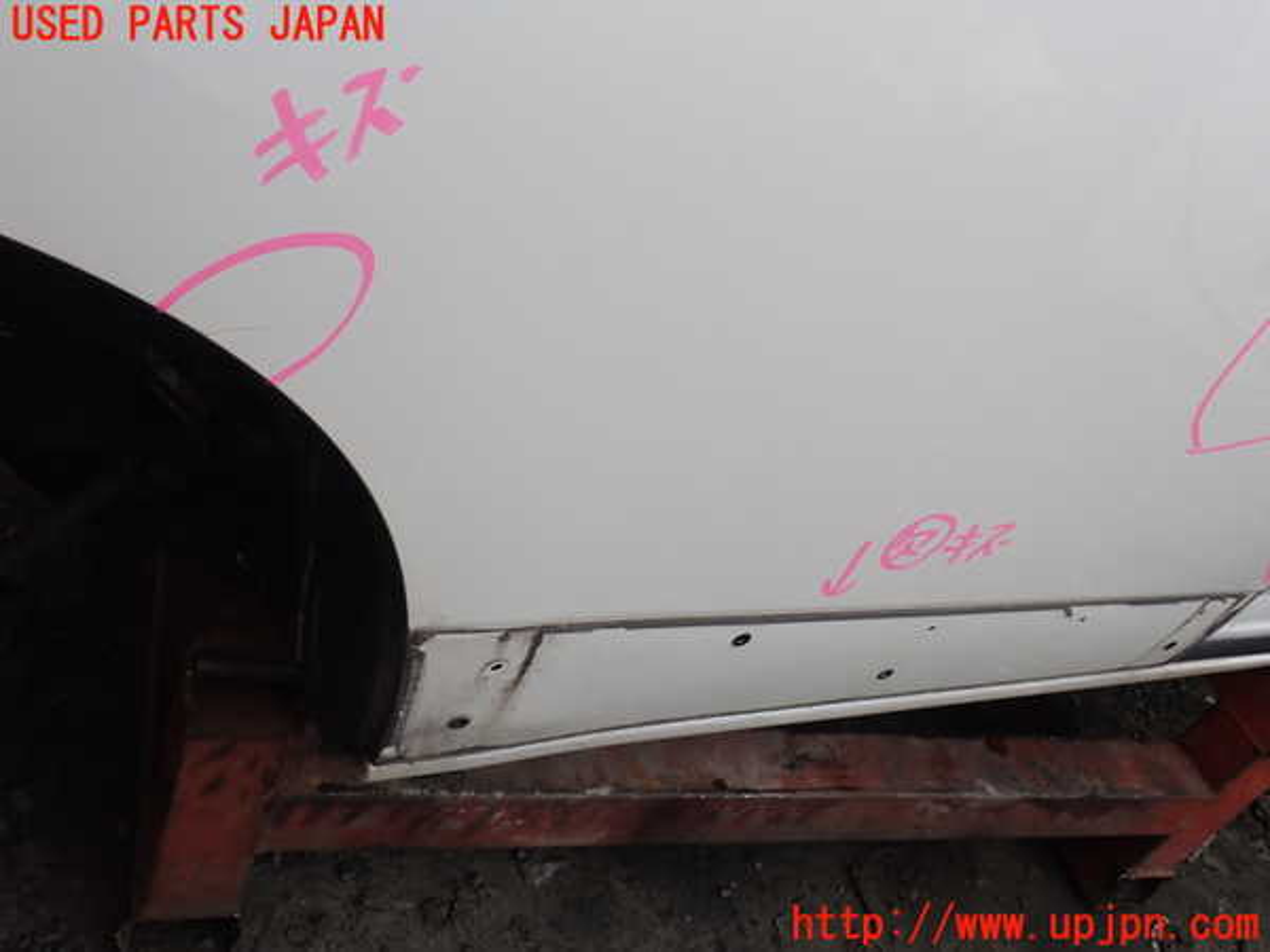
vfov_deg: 46.8
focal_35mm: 30
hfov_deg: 60.0
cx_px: 635
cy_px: 476
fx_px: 1101
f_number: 3.2
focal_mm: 5.4
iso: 100
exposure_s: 1/320
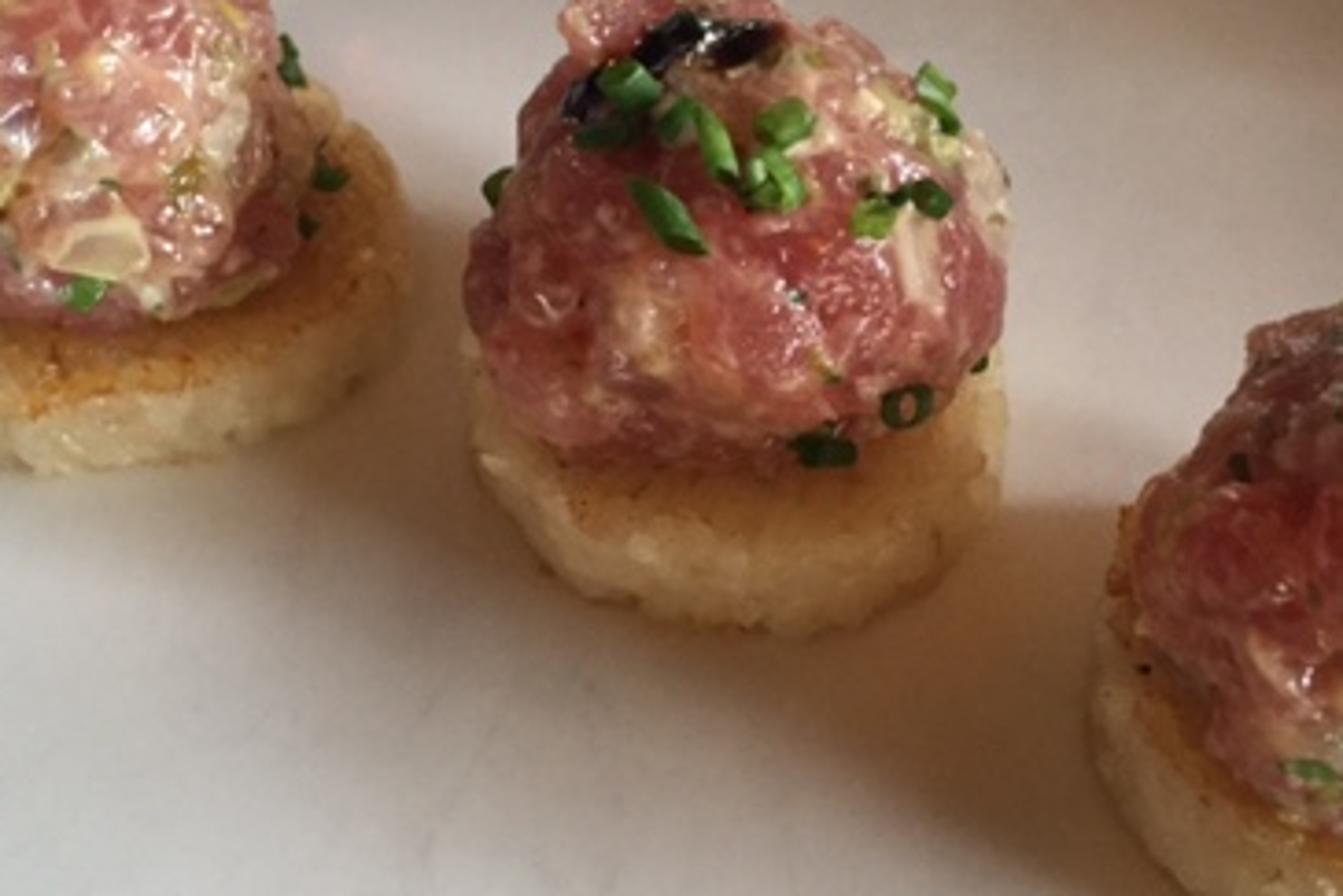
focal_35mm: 53
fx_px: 1978
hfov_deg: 37.5
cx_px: 742
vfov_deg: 25.5
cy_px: 336
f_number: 2.2
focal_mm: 4.15
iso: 200
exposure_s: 1/30
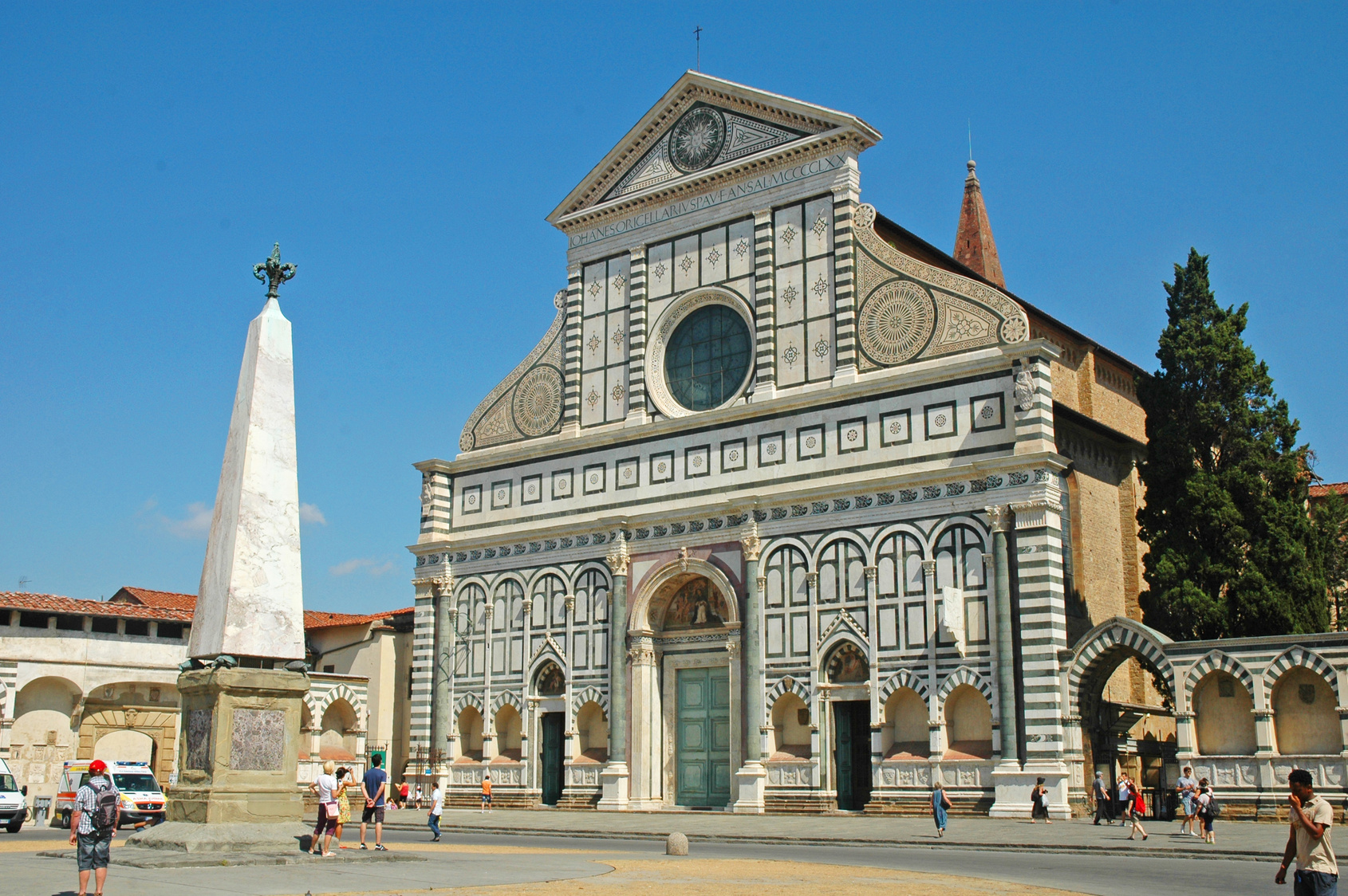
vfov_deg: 35.4
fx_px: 1403
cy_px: 448
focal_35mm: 38
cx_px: 674
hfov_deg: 51.3
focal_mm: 25
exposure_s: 1/400
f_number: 10
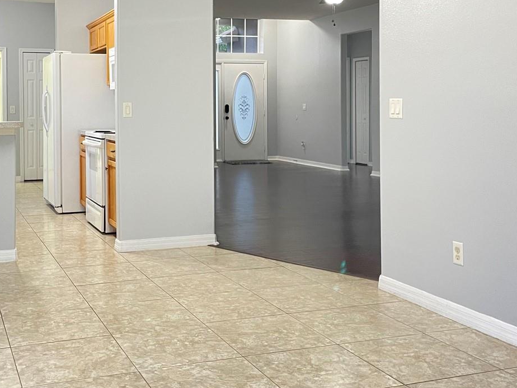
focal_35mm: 45
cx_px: 162
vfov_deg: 31.8
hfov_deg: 41.4
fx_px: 672
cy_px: 119
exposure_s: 1/60
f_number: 1.6
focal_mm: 4.2
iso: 500
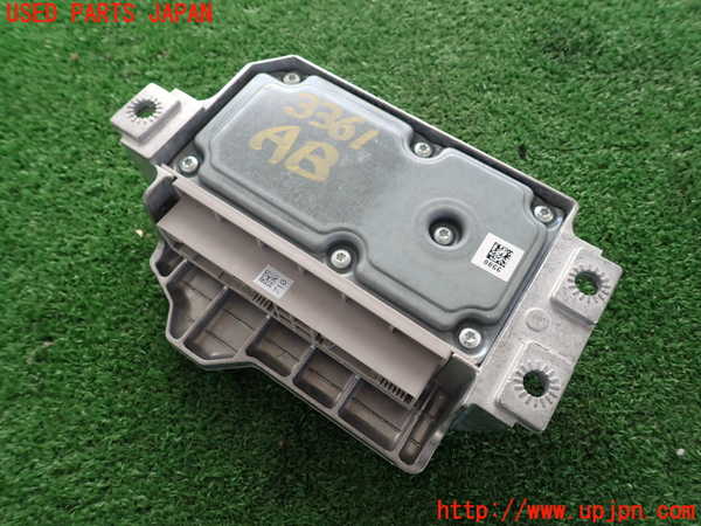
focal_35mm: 25
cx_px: 350
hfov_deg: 69.4
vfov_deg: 54.9
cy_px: 263
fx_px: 506
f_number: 2.8
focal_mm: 4.5
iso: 100
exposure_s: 1/200
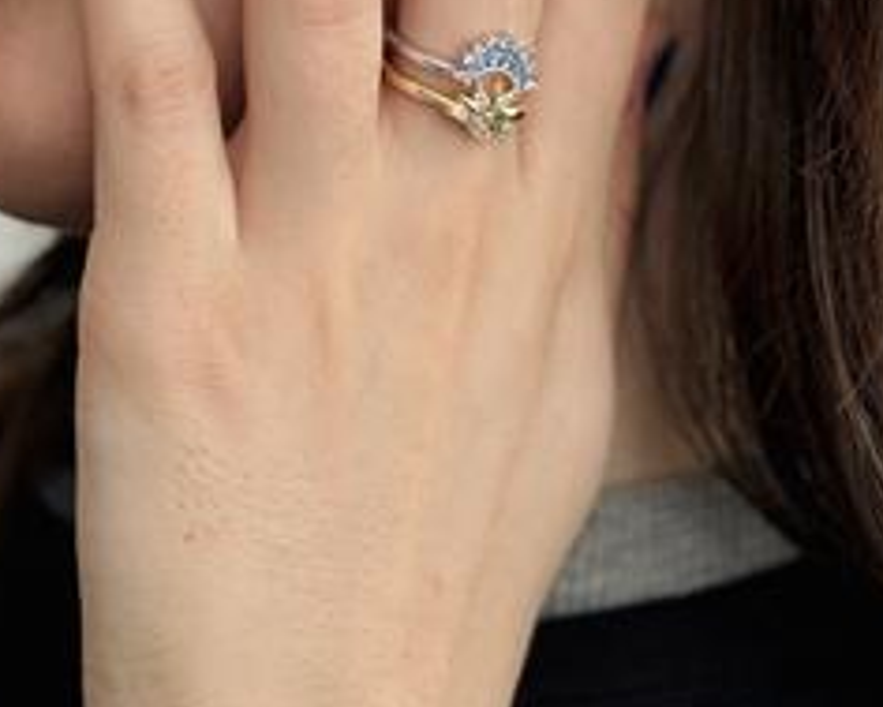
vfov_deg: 13.9
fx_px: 2771
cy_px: -230
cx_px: 393
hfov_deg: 18.1
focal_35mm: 106
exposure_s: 1/60
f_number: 1.78
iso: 160
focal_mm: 6.76
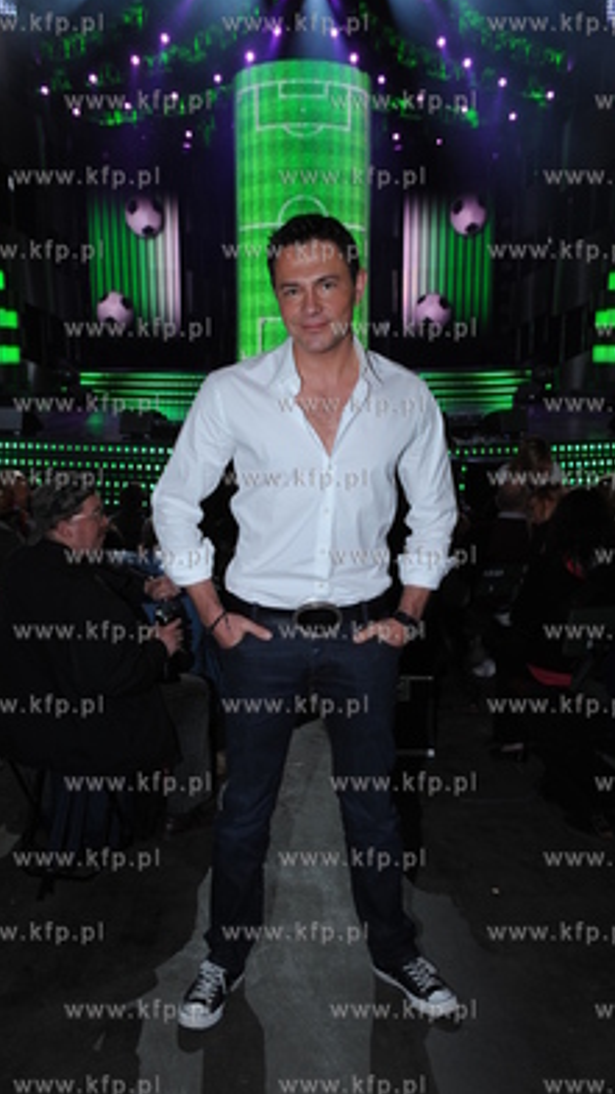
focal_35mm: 33
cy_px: 551
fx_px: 957
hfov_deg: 35.6
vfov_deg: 59.5
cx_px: 314
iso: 800
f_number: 5.6
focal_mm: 31
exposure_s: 1/60
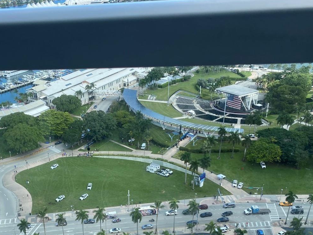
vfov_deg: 33.4
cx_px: 98
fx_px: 380
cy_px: 189
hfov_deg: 44.0
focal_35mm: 42
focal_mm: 4.25
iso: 32
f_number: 1.8
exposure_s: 1/1072
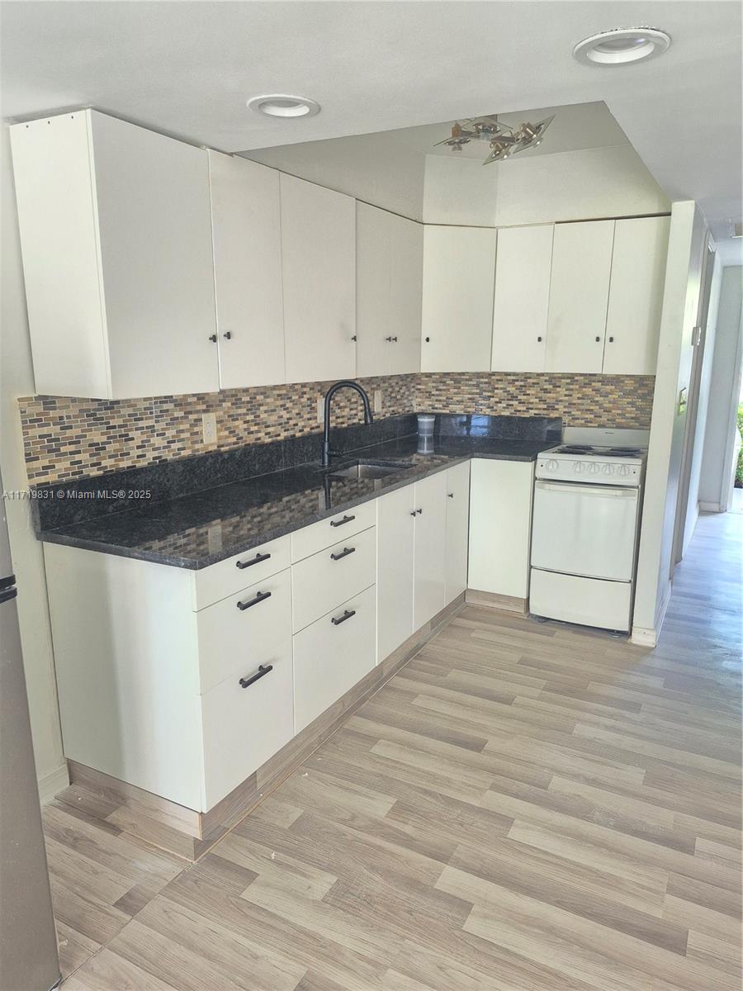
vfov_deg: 73.9
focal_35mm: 23
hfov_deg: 58.9
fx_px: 658
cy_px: 496
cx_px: 372
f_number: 1.8
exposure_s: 1/120
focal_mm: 5.4
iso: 500
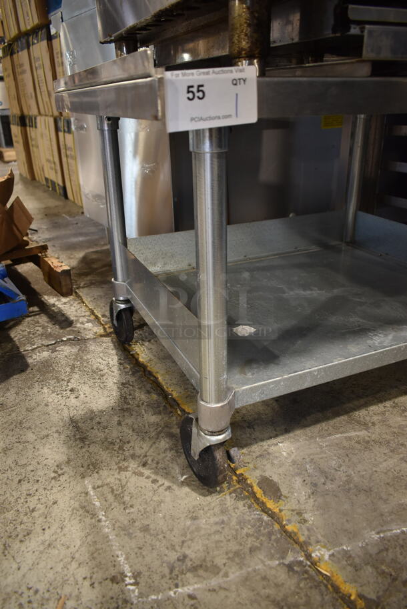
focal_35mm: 27
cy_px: 304
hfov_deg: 48.0
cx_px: 204
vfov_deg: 67.3
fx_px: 457
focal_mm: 18
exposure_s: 1/30
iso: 560
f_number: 3.5
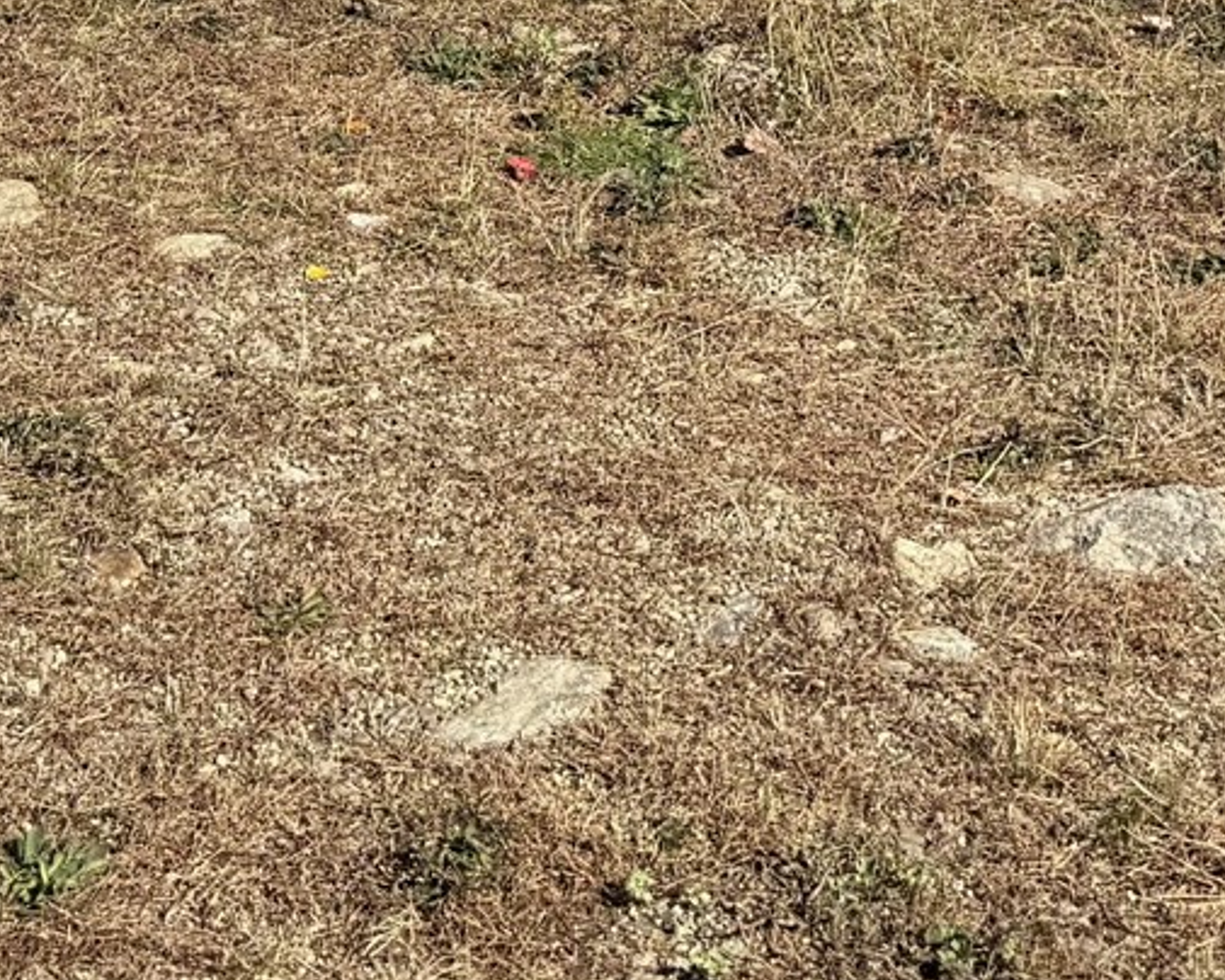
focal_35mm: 95
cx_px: 682
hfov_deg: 20.2
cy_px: -667
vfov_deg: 14.6
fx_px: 3444
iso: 80
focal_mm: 6.76
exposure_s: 1/2907
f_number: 1.78
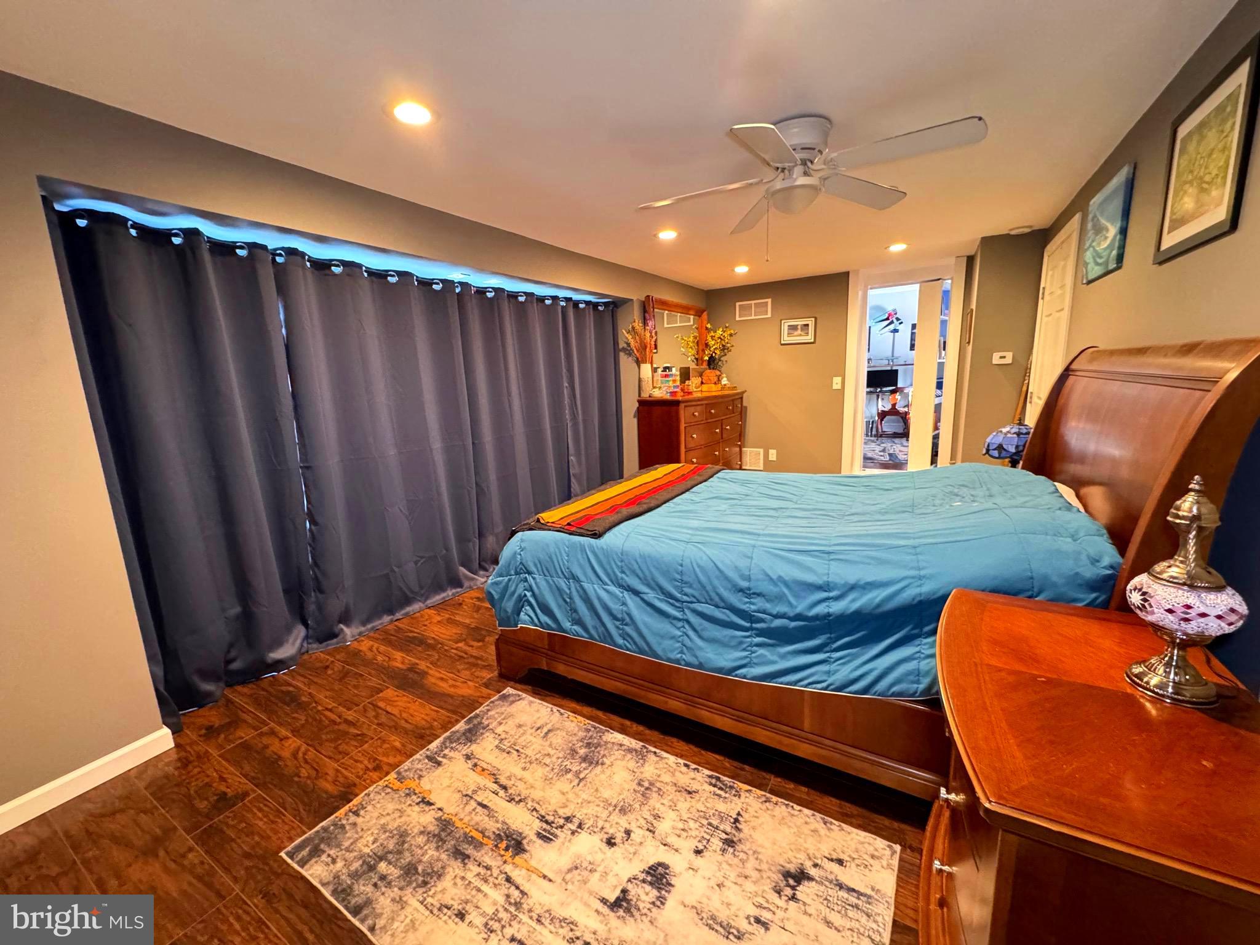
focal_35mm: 14
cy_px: 472
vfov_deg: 85.7
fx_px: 510
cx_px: 630
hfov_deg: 102.1
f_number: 2.2
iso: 1000
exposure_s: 1/40
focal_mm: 2.22
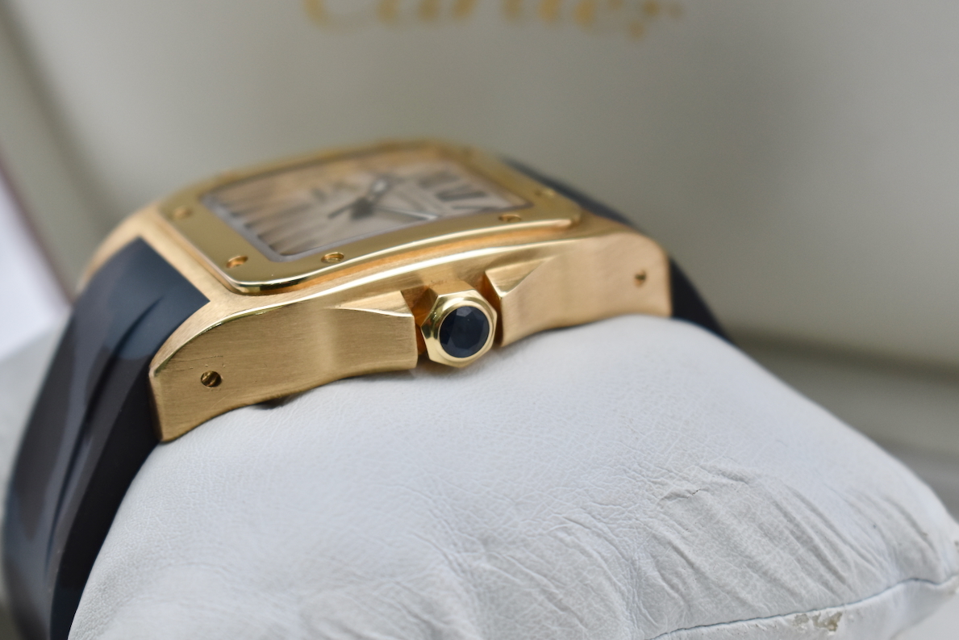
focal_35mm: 84
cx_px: 477
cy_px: 310
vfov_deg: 16.3
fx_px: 2238
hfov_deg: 24.2
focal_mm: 52
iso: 400
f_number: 5.6
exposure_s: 1/125
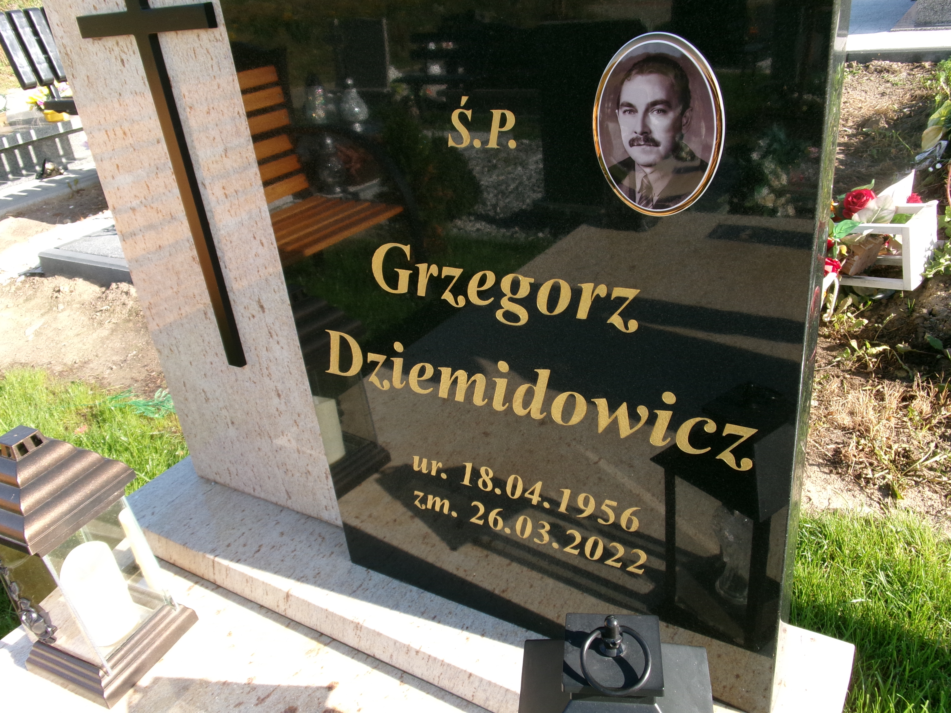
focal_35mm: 28
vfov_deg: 49.7
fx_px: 769
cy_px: 356
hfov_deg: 63.4
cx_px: 476
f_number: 10.8
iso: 100
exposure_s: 1/42
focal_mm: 5.1
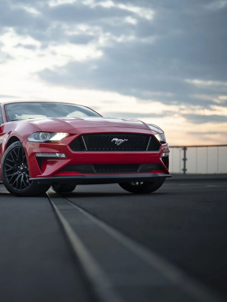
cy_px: 150
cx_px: 40
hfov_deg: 19.9
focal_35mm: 73
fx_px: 638
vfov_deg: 26.7
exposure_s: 1/320
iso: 100
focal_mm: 50
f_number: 1.2
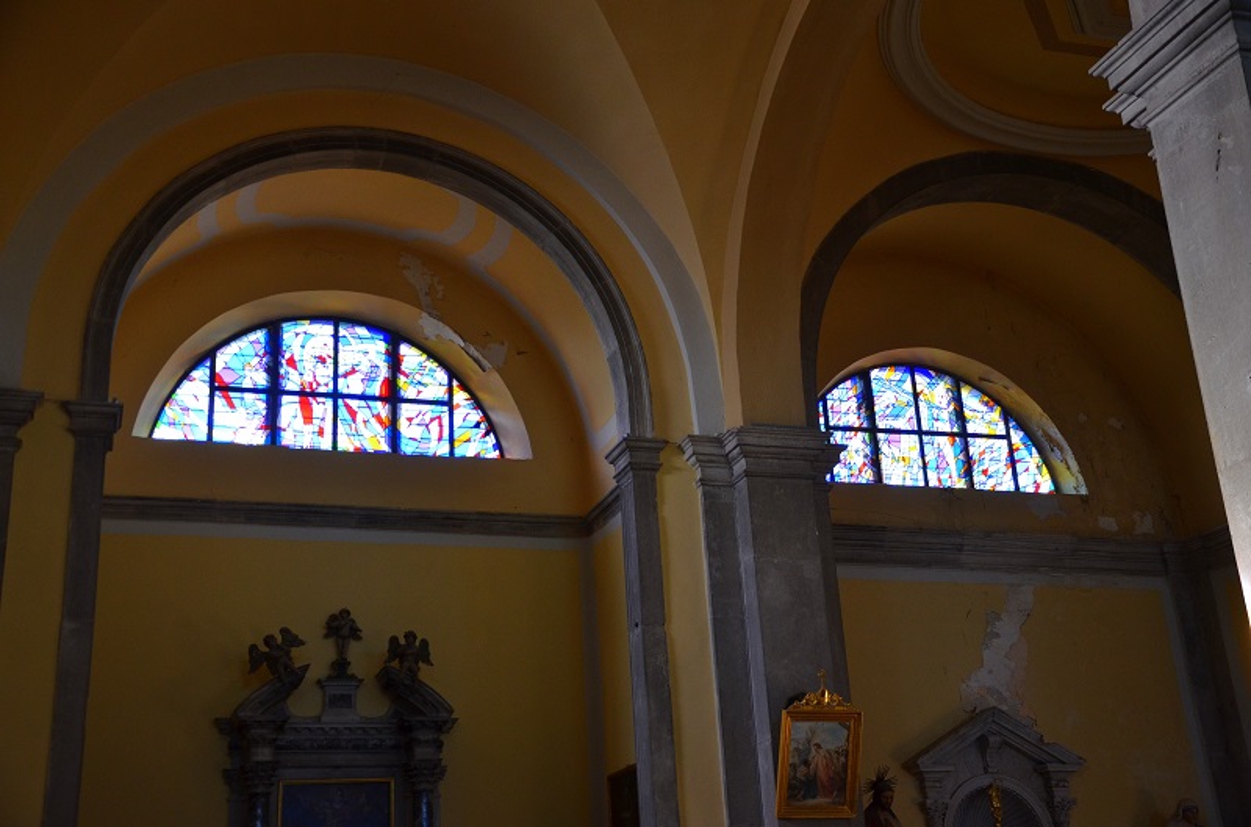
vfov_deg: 29.7
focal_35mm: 45
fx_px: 1560
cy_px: 414
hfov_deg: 43.7
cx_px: 626
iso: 640
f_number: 4.2
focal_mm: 30
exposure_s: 1/60
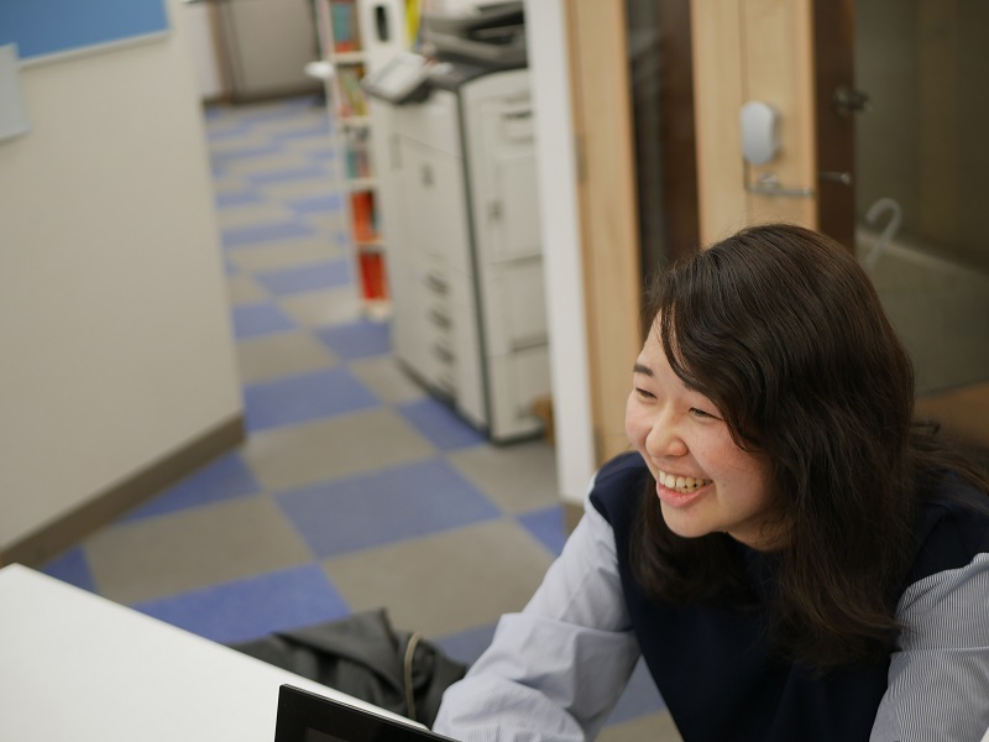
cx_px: 494
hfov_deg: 38.2
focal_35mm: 50
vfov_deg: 29.1
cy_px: 371
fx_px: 1429
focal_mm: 25
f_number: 1.7
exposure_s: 1/160
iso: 200
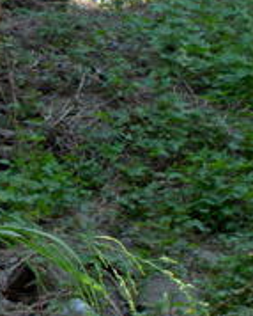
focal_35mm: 177
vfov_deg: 10.9
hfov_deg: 8.0
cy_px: 107
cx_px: -366
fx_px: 1652
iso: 1600
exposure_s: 1/80
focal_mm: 28
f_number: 16
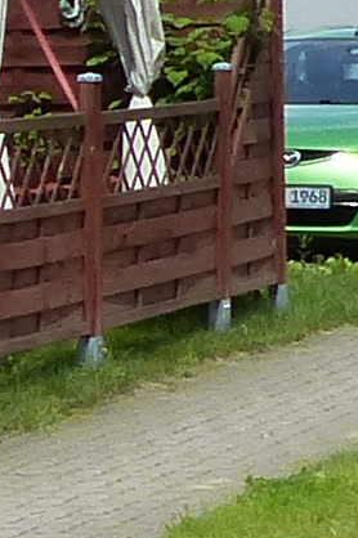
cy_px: 233
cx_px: -793
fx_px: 3720
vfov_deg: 8.3
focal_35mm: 249
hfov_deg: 5.2
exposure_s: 1/640
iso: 160
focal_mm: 4.5
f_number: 4
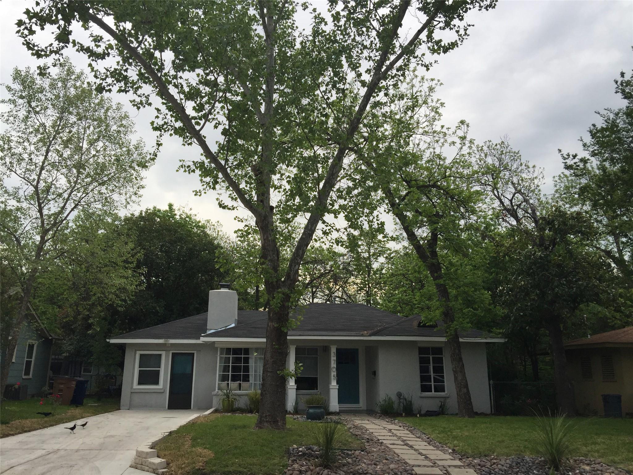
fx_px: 530
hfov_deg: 61.7
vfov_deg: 48.2
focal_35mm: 29
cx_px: 316
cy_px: 238
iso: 32
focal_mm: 4.15
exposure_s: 1/421
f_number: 2.2
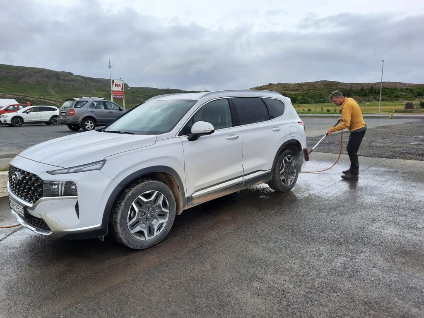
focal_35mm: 25
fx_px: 306
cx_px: 212
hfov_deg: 69.4
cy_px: 159
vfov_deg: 54.9
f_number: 2
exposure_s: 1/679
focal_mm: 4.6
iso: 32
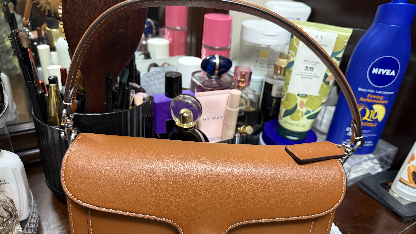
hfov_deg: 69.9
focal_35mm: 27
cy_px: 133
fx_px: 298
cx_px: 208
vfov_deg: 42.8
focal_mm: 6.76
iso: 640
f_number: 1.78
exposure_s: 1/60
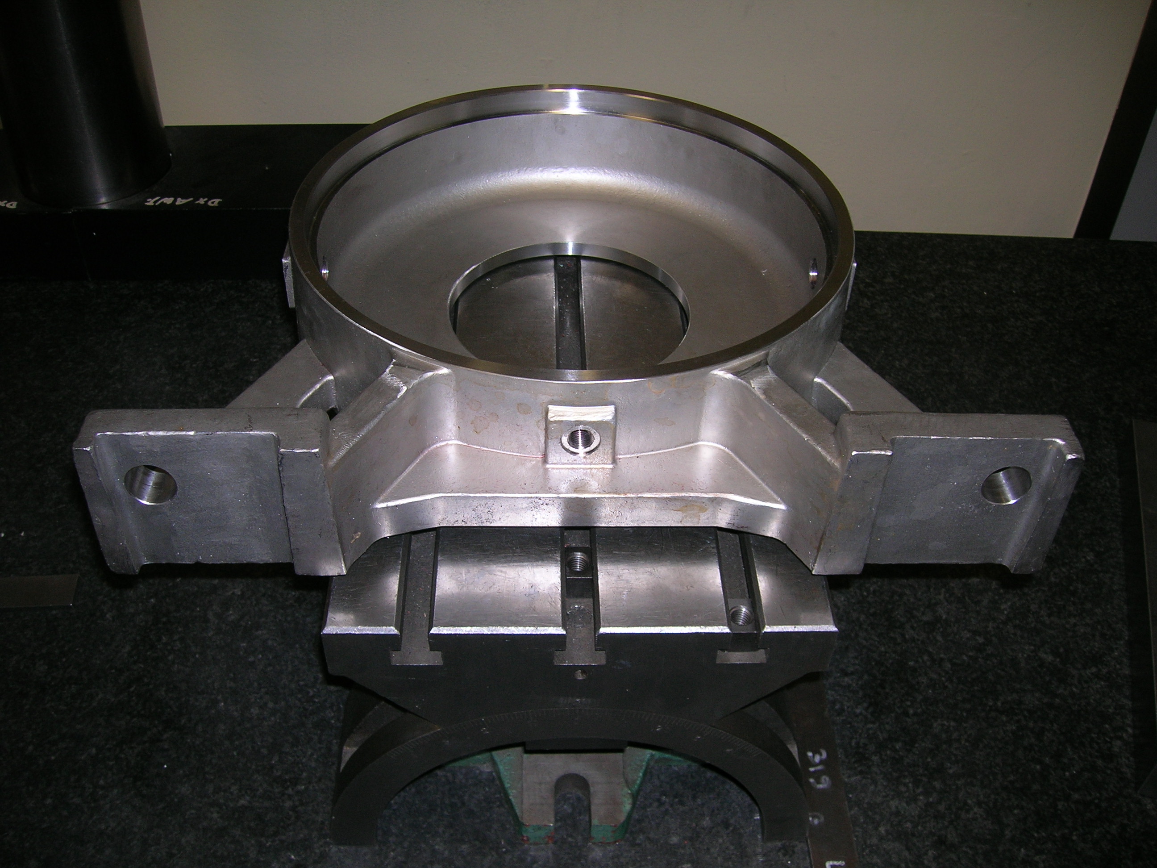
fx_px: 1136
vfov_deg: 41.8
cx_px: 578
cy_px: 434
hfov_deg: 54.0
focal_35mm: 34
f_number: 2.9
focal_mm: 5.7
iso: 50
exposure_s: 1/60.1
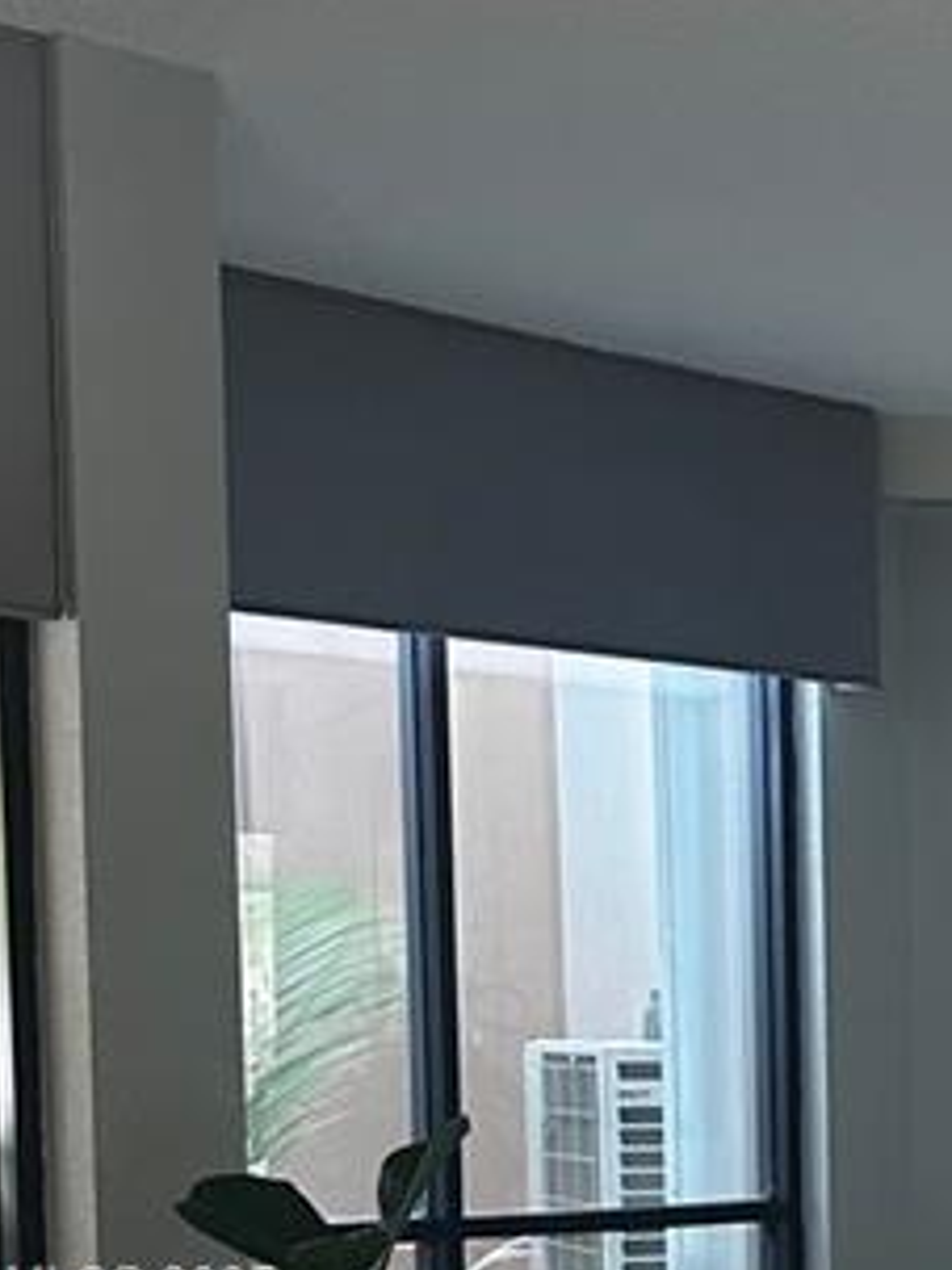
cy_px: 1291
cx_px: 1397
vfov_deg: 20.0
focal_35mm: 95
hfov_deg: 14.6
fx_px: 3486
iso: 200
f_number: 1.78
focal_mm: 6.86
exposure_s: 1/120
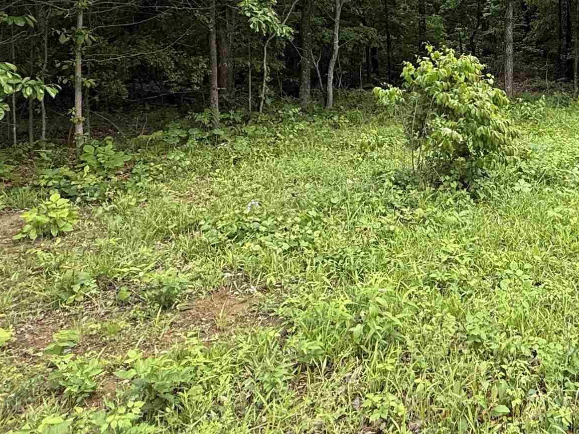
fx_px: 619
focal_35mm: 37
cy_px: 0
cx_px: 530
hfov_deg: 45.1
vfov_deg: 35.1
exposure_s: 1/201
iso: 64
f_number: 2.2
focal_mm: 2.22
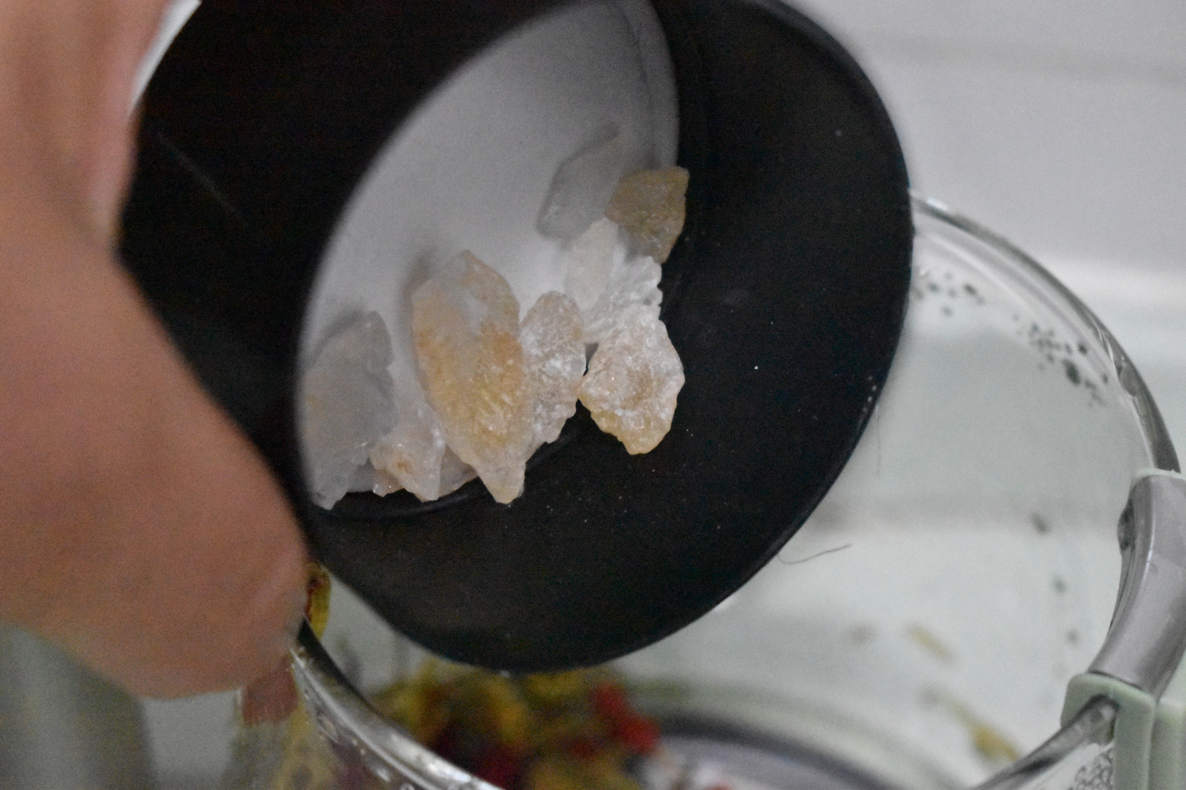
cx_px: 593
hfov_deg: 24.6
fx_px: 2718
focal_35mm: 82
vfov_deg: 16.6
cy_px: 395
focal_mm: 55
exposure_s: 1/100
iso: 22800
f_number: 5.6
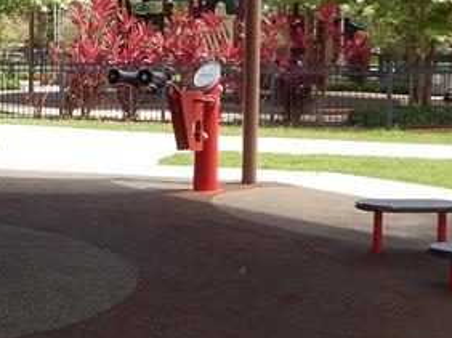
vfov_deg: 16.7
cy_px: 119
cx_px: -107
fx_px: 1148
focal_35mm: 88
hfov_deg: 20.6
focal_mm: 5.6
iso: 125
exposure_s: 1/640
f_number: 3.2
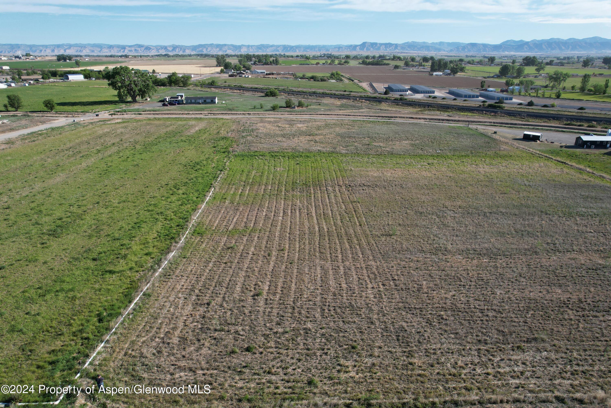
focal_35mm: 22
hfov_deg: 78.6
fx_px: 373
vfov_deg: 57.2
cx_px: 306
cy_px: 204
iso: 130
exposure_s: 1/1600
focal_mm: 8.38
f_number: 2.8
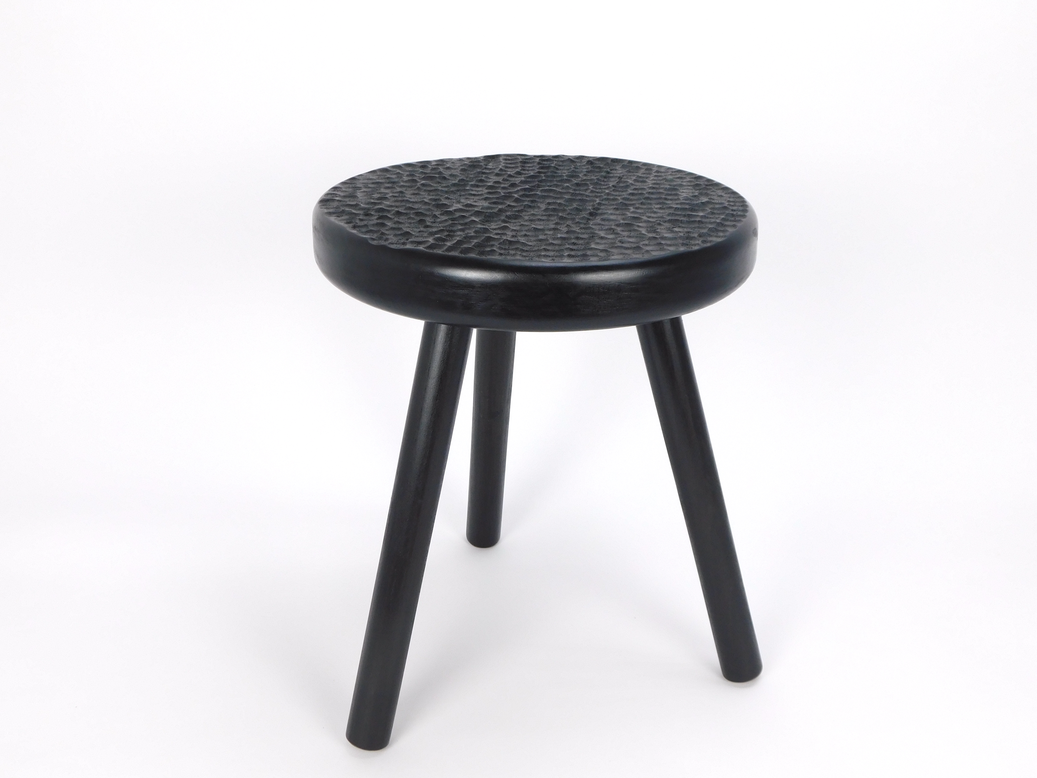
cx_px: 518
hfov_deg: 46.8
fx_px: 1198
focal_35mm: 40
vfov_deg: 36.0
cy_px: 389
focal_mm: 7.1
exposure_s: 1/125
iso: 125
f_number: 3.6
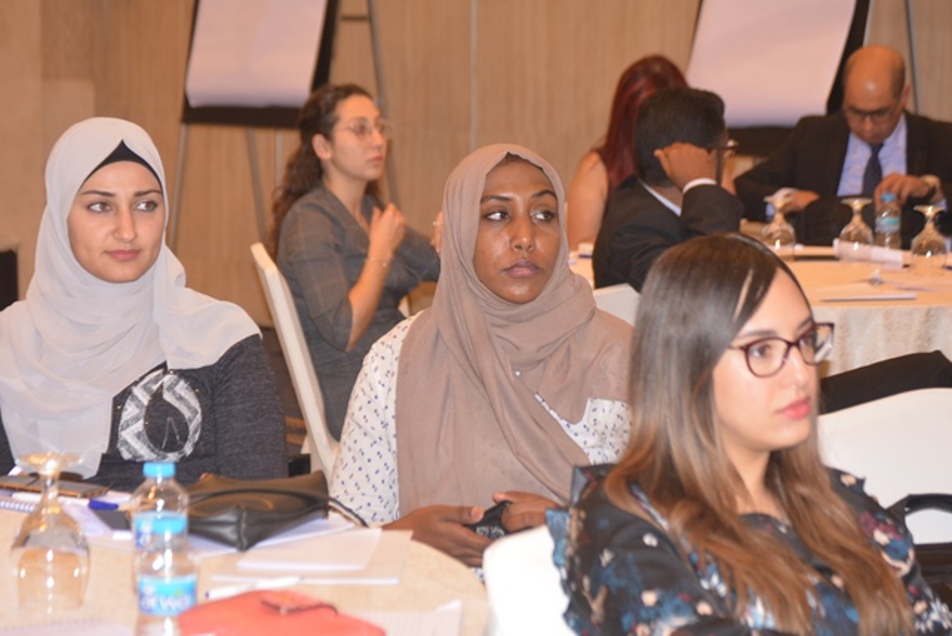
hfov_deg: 19.6
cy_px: 337
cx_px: 469
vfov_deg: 13.2
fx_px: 2752
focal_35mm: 104
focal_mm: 62
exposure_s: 1/60
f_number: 4.2
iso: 1250
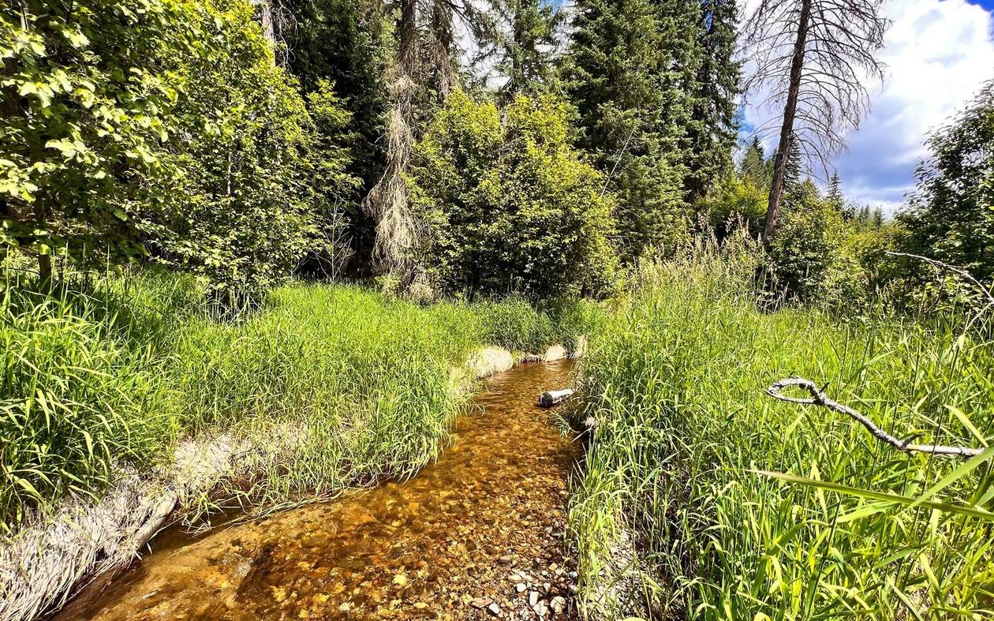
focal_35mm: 14
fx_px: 379
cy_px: 341
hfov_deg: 105.3
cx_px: 493
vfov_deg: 78.4
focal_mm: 1.57
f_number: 1.8
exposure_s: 1/515
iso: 32
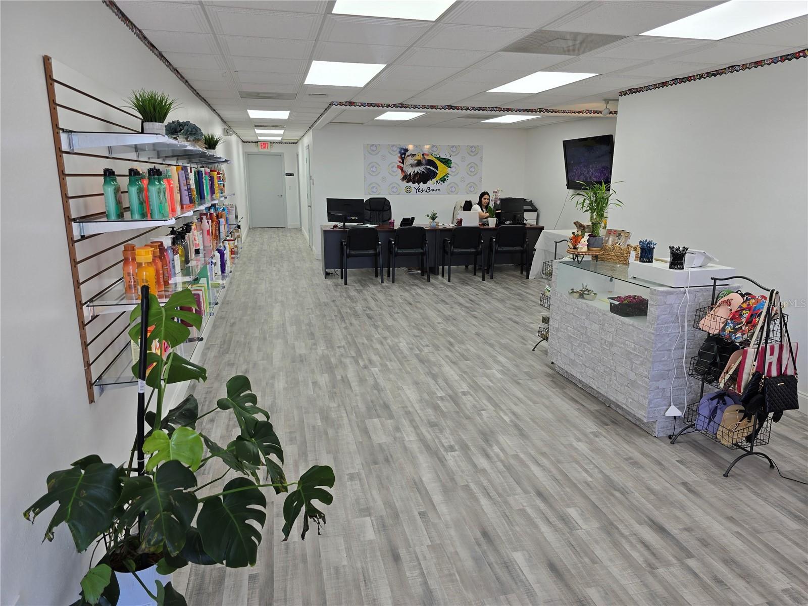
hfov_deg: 73.9
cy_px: 303
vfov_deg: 58.9
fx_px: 537
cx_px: 404
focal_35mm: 23
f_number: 1.7
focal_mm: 6.3
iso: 32
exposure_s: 1/120
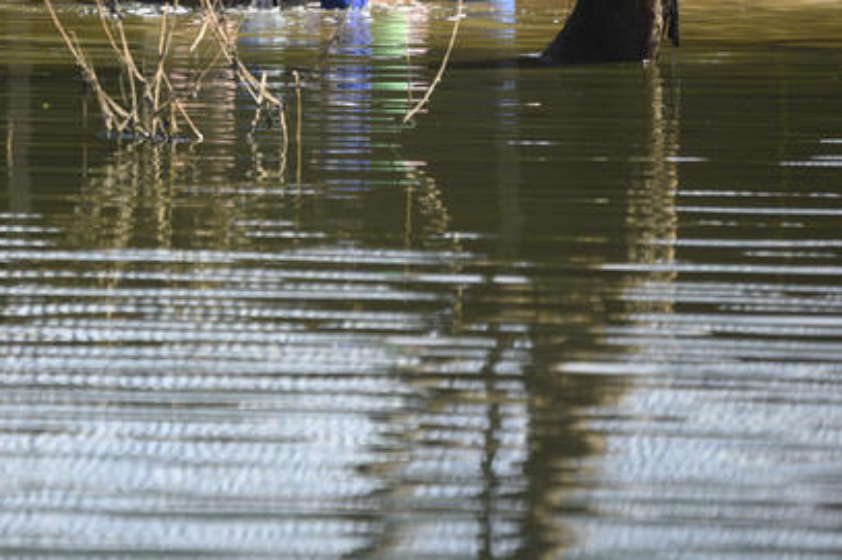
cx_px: 134
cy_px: 51
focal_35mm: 462
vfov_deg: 3.0
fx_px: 10801
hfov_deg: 4.5
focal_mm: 200
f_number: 2.8
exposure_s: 1/320
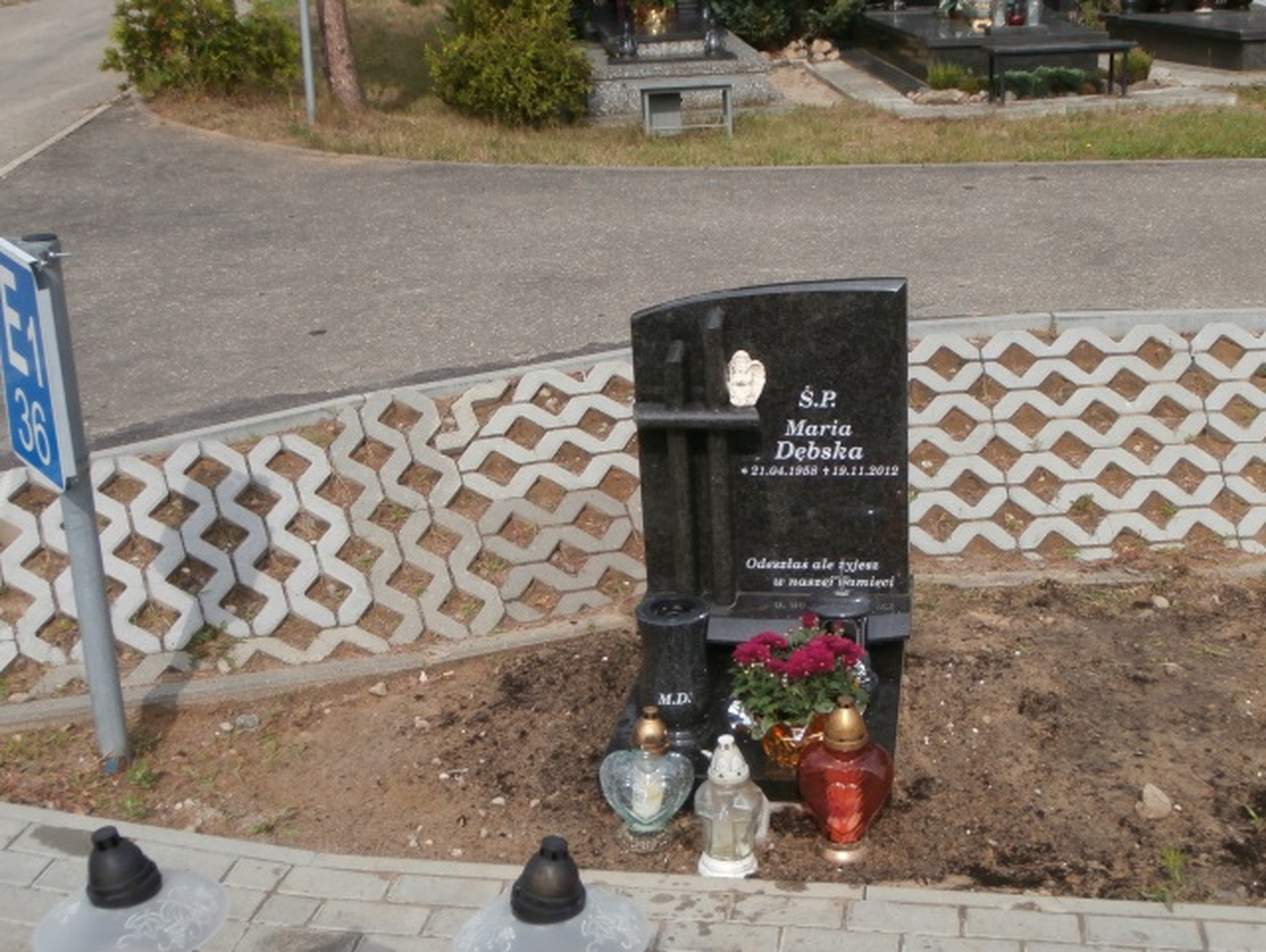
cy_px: 476
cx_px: 633
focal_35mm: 38
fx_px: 1391
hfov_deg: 48.9
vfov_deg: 37.8
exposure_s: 1/800
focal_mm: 6.67
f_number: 3.9
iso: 100
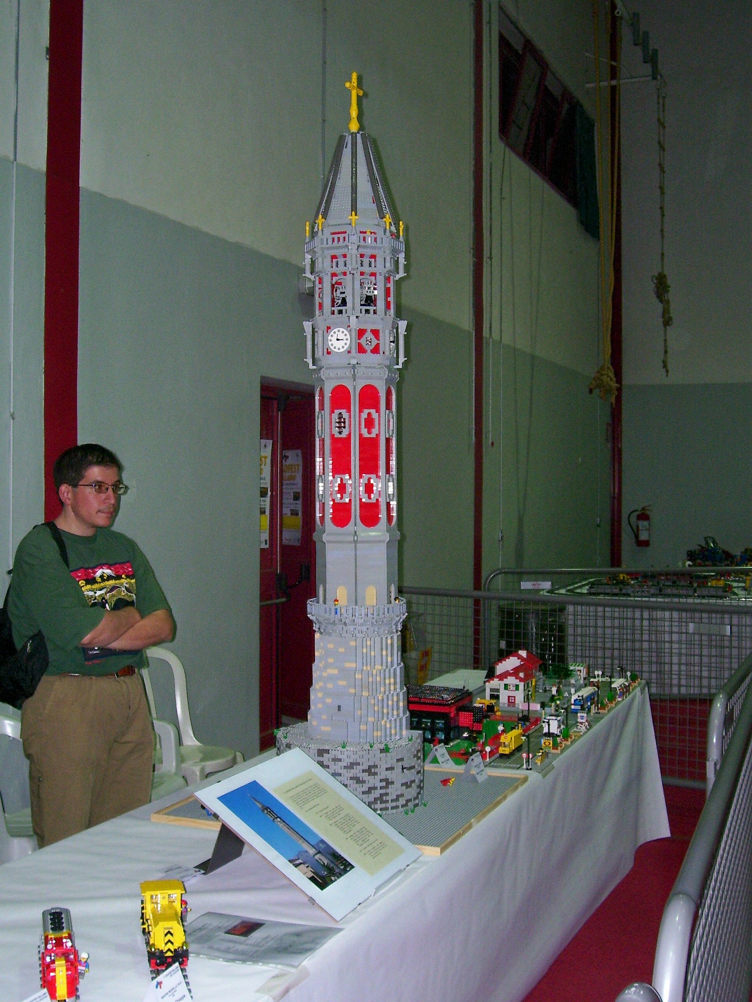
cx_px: 376
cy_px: 501
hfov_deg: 34.3
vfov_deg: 44.8
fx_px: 1217
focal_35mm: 42
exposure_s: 1/60
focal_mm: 7
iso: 80
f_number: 3
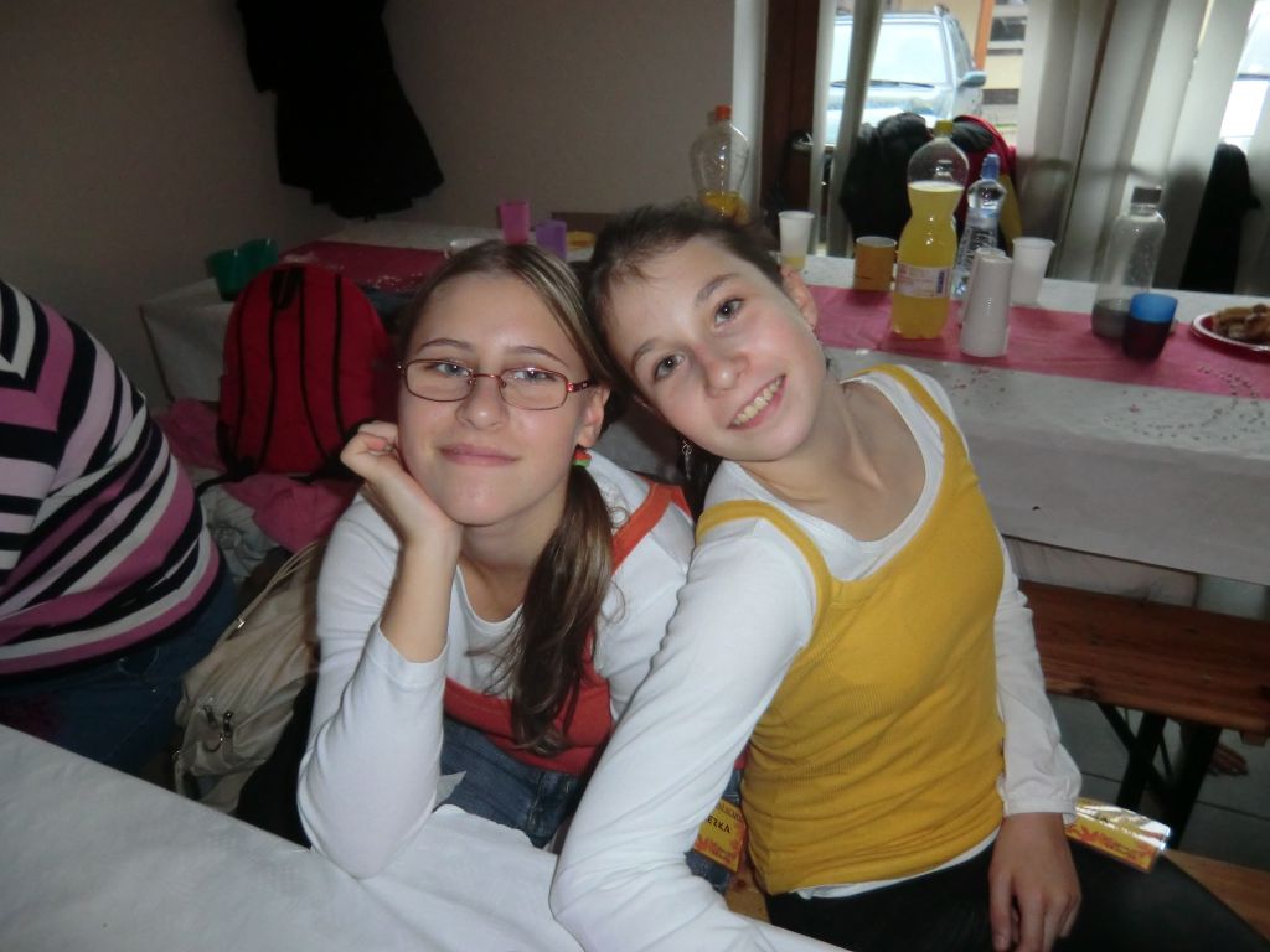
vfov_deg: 56.8
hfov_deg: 71.6
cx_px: 635
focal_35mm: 24
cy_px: 476
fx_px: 881
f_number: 3.2
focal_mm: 4.3
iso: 400
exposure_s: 1/25
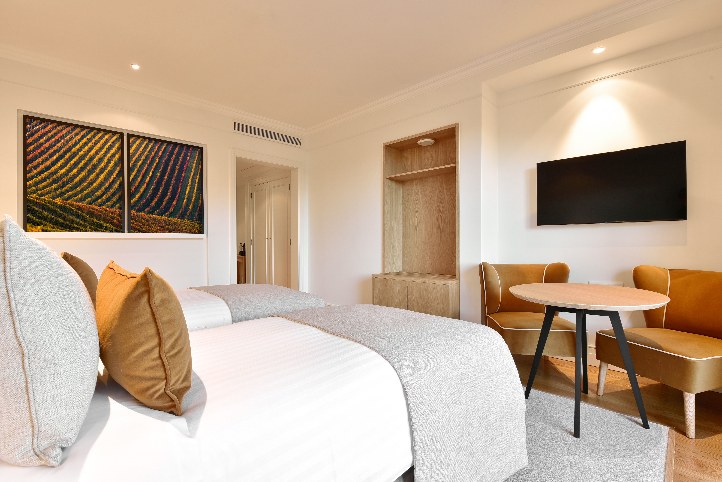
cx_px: 361
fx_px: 321
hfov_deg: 96.7
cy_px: 241
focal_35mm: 16
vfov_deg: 73.8
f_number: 11
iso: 100
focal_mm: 16
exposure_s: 1/1.3
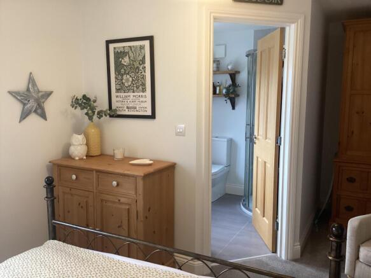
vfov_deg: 45.4
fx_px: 332
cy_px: 139
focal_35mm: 31
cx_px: 186
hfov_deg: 58.4
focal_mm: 3.3
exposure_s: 1/60
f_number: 2.4
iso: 200
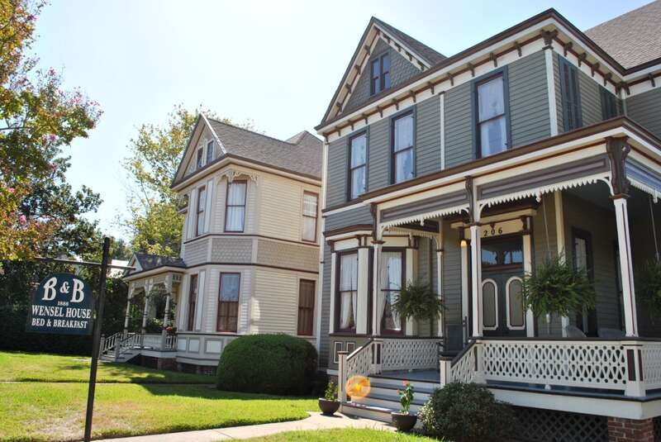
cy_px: 221
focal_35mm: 27
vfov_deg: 48.0
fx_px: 496
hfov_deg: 67.3
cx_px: 330
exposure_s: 1/200
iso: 100
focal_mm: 18
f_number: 8
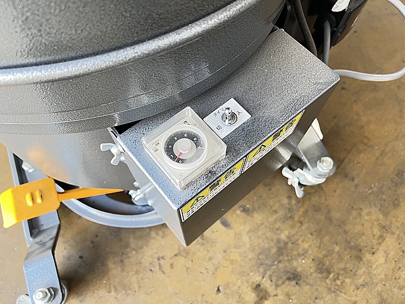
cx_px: 202
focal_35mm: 26
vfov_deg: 53.1
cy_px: 152
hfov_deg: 67.3
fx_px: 304
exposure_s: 1/62
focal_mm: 5.7
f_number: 1.5
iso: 125
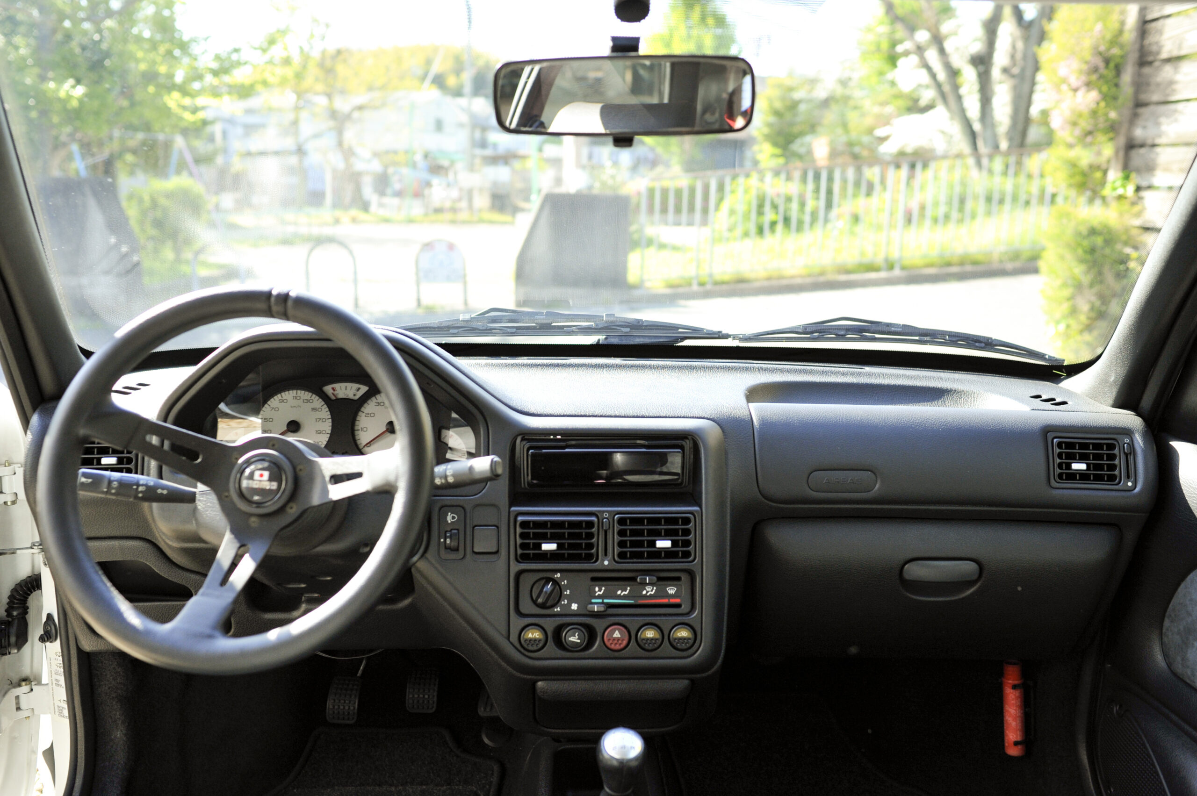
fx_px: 930
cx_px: 598
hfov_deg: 65.5
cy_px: 398
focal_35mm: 28
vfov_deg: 46.3
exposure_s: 1/1250
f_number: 3.2
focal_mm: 28
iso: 1000
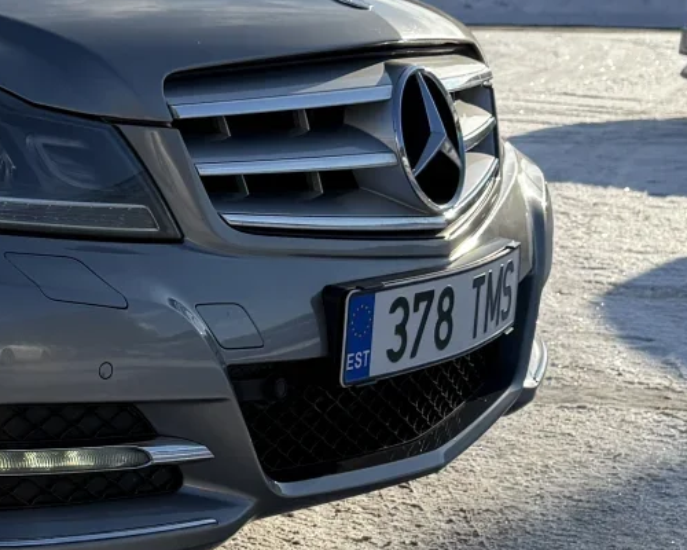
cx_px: -339
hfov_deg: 18.8
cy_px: 220
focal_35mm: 90
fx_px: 1830
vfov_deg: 17.1
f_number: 1.78
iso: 100
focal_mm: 6.76
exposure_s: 1/6711
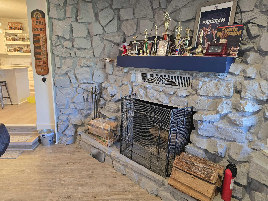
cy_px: 100
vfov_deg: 58.9
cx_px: 134
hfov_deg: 73.9
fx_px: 178
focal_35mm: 23
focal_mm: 6.3
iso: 400
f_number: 1.7
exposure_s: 1/120
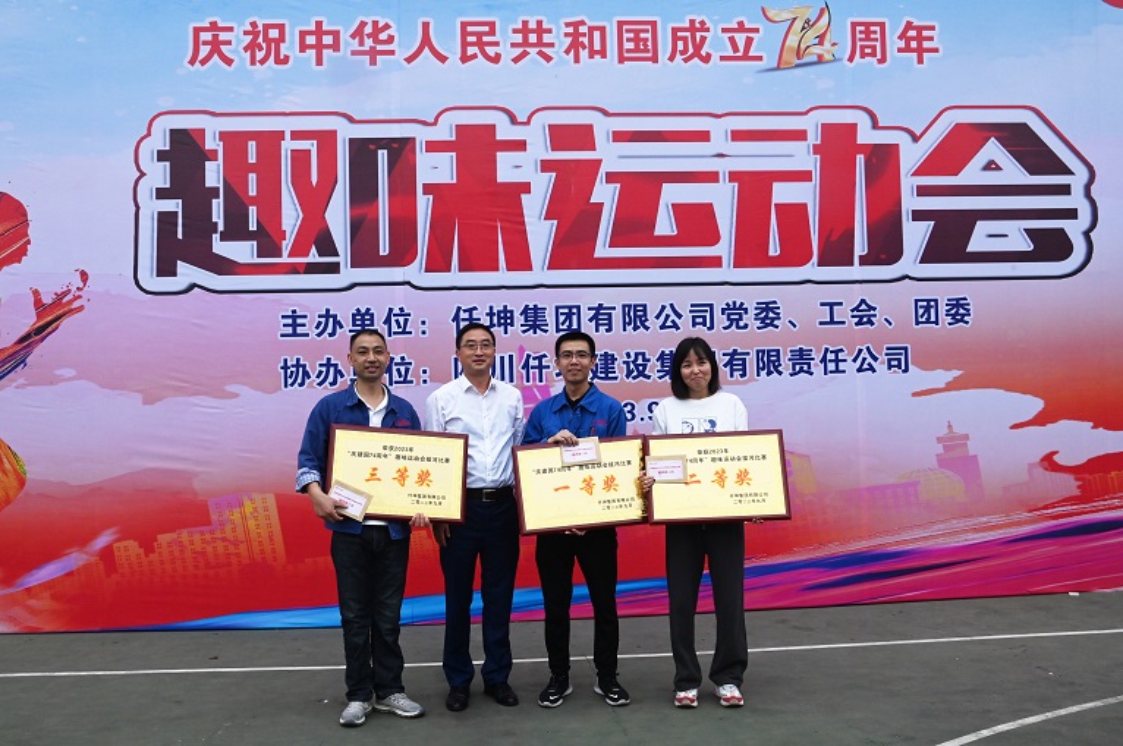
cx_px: 562
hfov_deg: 73.8
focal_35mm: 24
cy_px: 373
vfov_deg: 53.0
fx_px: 748
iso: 1600
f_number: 10
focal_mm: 24
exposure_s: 1/1000
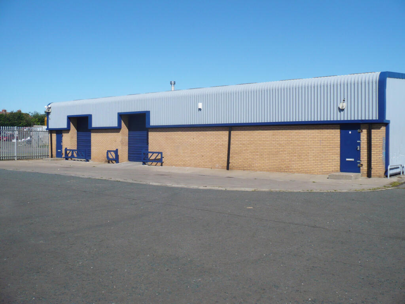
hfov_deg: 52.6
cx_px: 202
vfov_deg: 40.7
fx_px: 409
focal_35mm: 35
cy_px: 152
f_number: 8
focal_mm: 5.8
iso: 100
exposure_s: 1/125
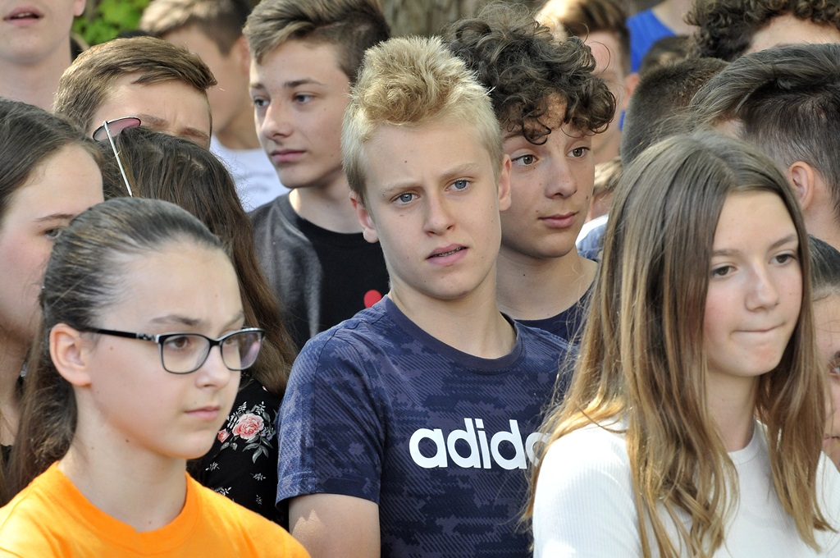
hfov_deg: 8.1
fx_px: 5942
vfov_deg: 5.4
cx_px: 420
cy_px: 279
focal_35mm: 255
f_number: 8
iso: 800
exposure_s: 1/125
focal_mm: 170
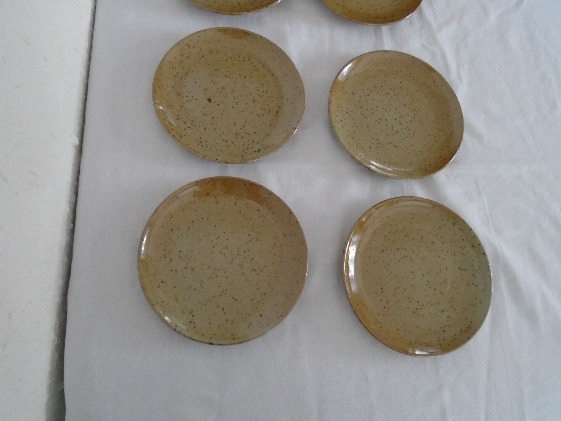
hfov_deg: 67.3
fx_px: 421
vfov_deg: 53.1
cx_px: 280
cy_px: 210
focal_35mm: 26
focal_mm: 4.6
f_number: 3.2
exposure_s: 1/25
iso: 400
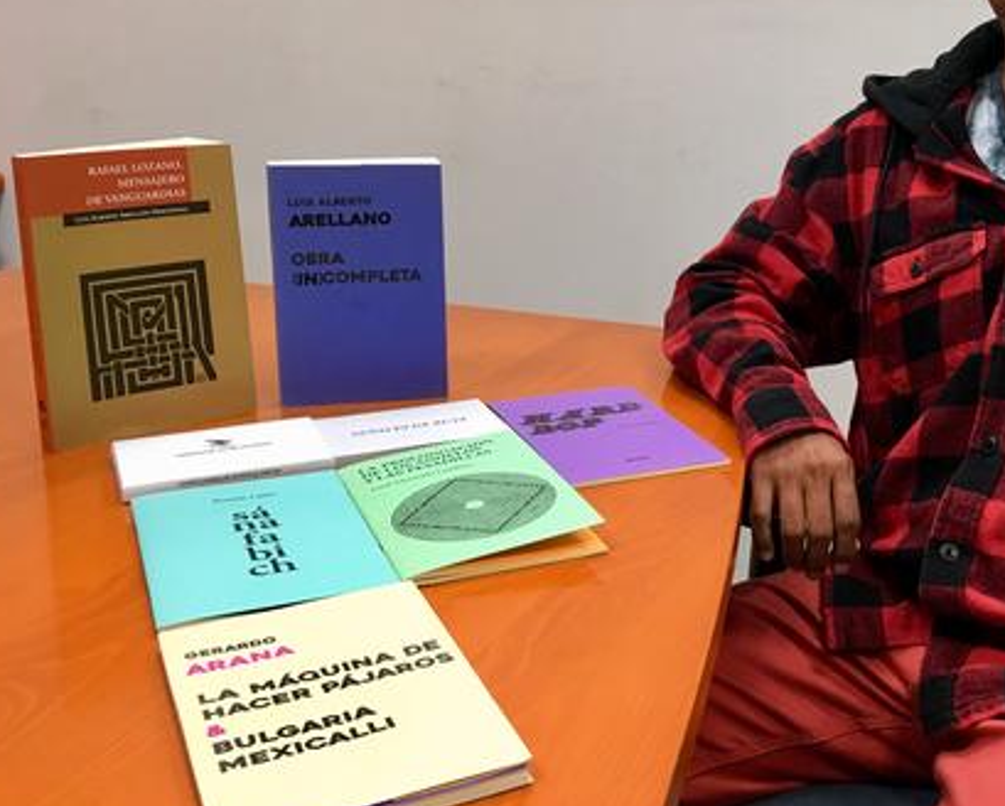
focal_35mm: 45
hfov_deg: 39.9
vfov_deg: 33.3
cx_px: 768
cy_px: 292
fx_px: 1340
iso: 80
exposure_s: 1/30
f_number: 2.2
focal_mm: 4.15
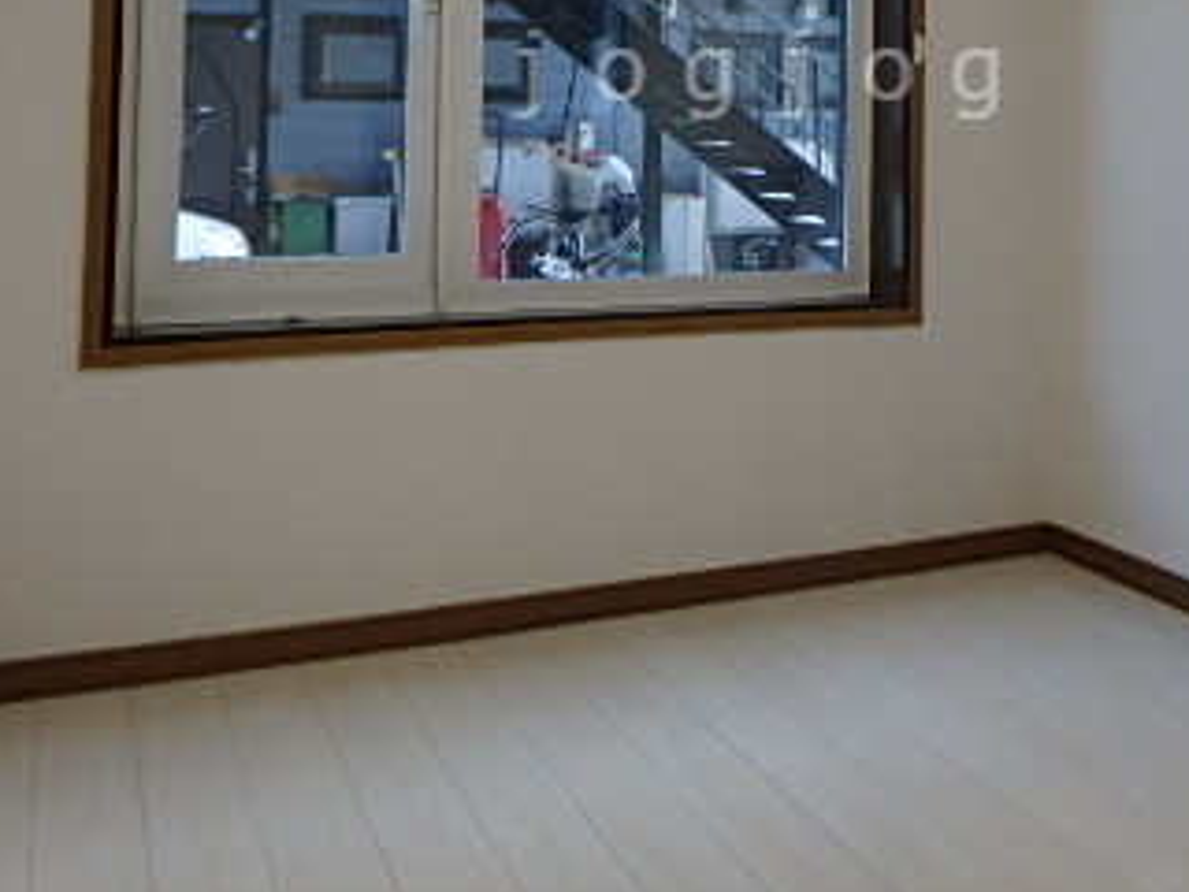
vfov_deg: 32.5
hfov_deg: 44.3
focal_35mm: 42
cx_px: 765
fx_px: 1443
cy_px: 74
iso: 200
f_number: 3.5
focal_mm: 3.7
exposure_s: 1/50
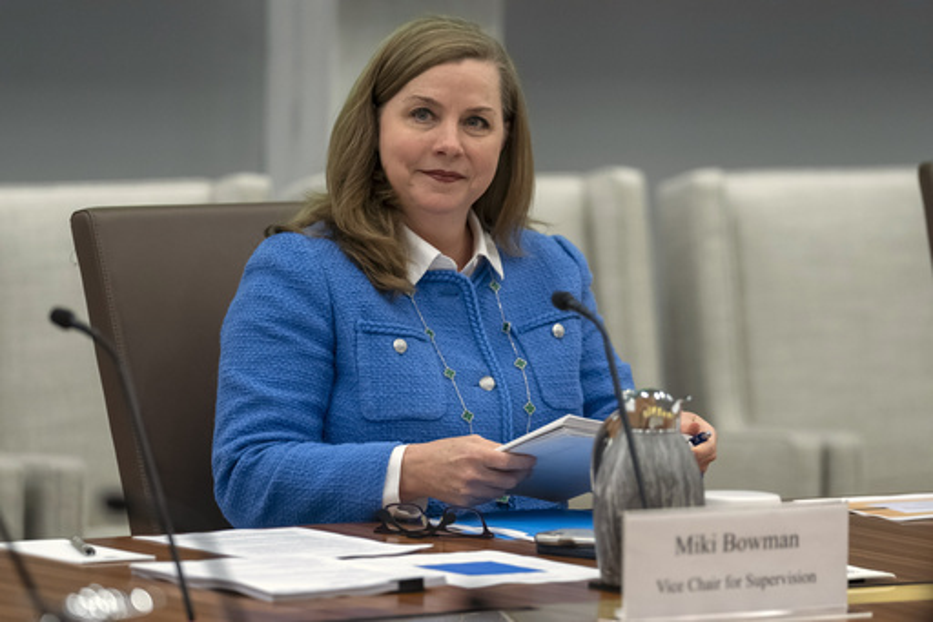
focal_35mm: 259
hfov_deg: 8.0
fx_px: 6710
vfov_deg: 5.3
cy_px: 311
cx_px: 466
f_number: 2.8
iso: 2000
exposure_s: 1/500
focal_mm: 173
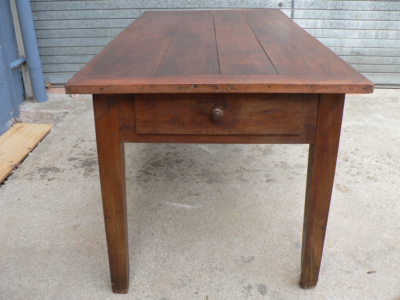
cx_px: 200
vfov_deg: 39.7
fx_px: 416
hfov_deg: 51.4
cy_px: 150
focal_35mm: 36
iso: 80
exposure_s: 1/100
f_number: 2.8
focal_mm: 6
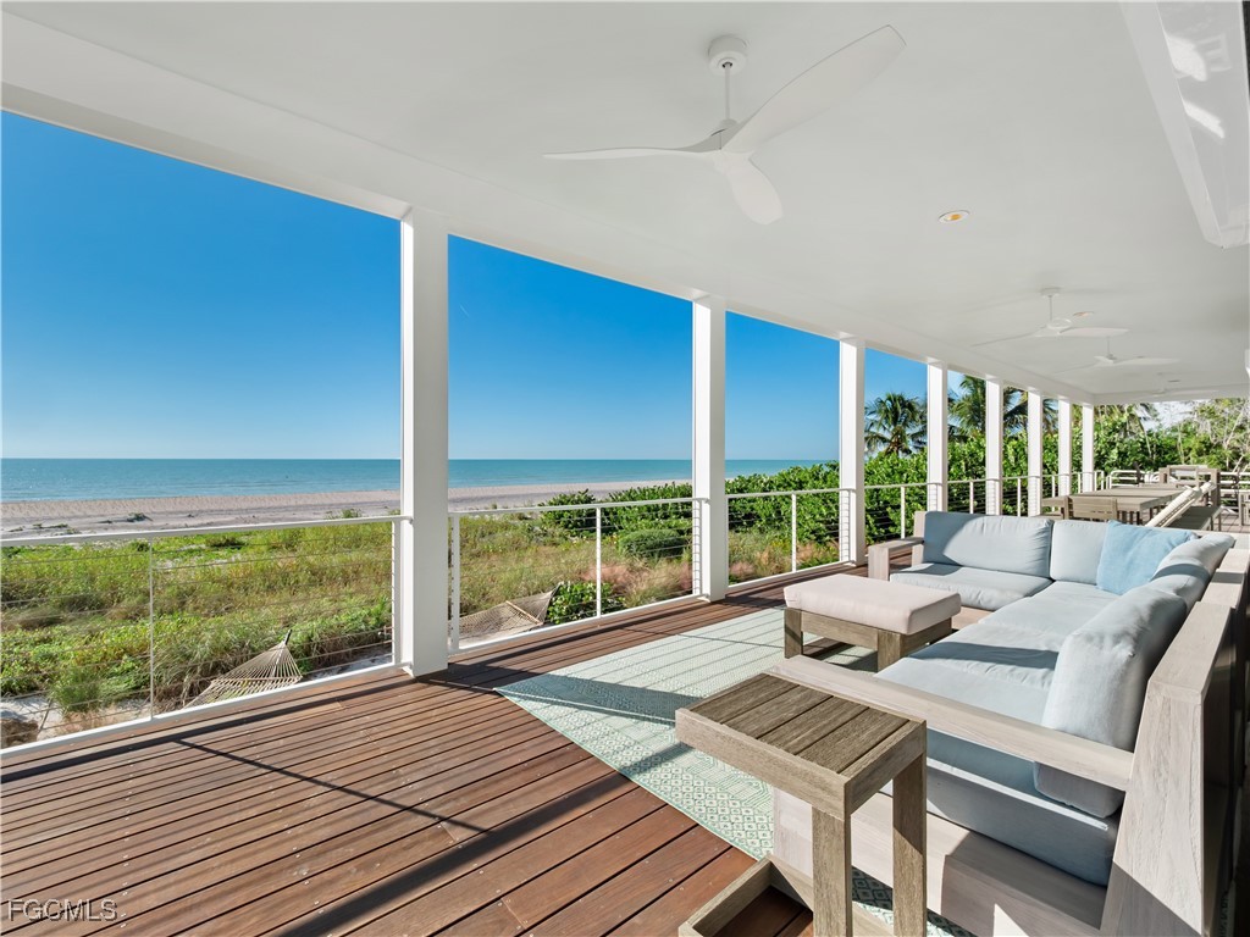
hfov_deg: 102.1
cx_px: 625
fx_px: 506
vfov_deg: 85.7
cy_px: 468
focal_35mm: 14
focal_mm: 7
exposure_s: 1/200
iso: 200
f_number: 7.1
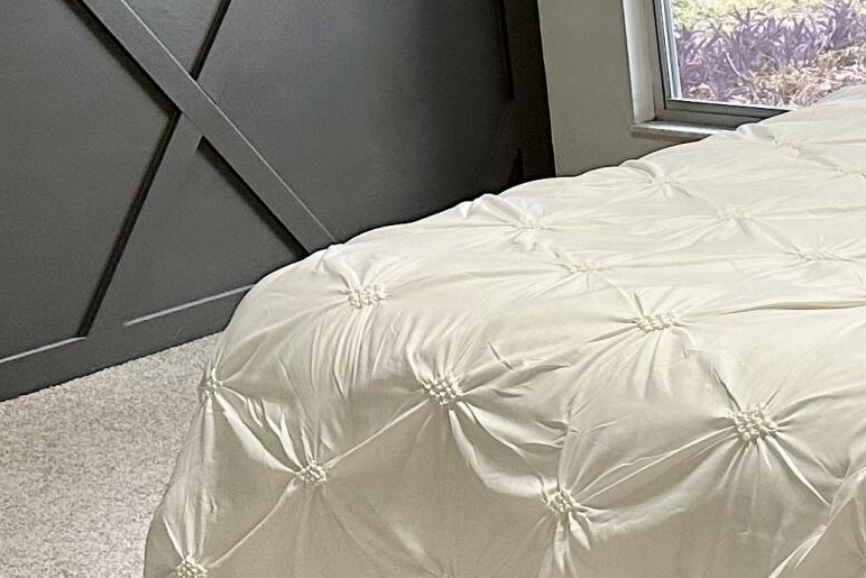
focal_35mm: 97
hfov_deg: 17.2
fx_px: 2334
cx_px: 1555
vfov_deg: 13.9
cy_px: -29
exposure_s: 1/120
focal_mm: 6.86
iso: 200
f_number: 1.78
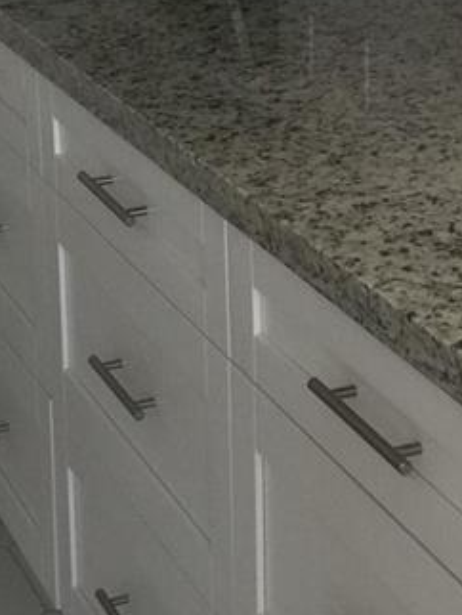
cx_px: 456
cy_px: 21
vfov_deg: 17.8
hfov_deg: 13.5
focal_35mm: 108
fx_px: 1919
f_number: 2.2
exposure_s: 1/40
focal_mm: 4.15
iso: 32
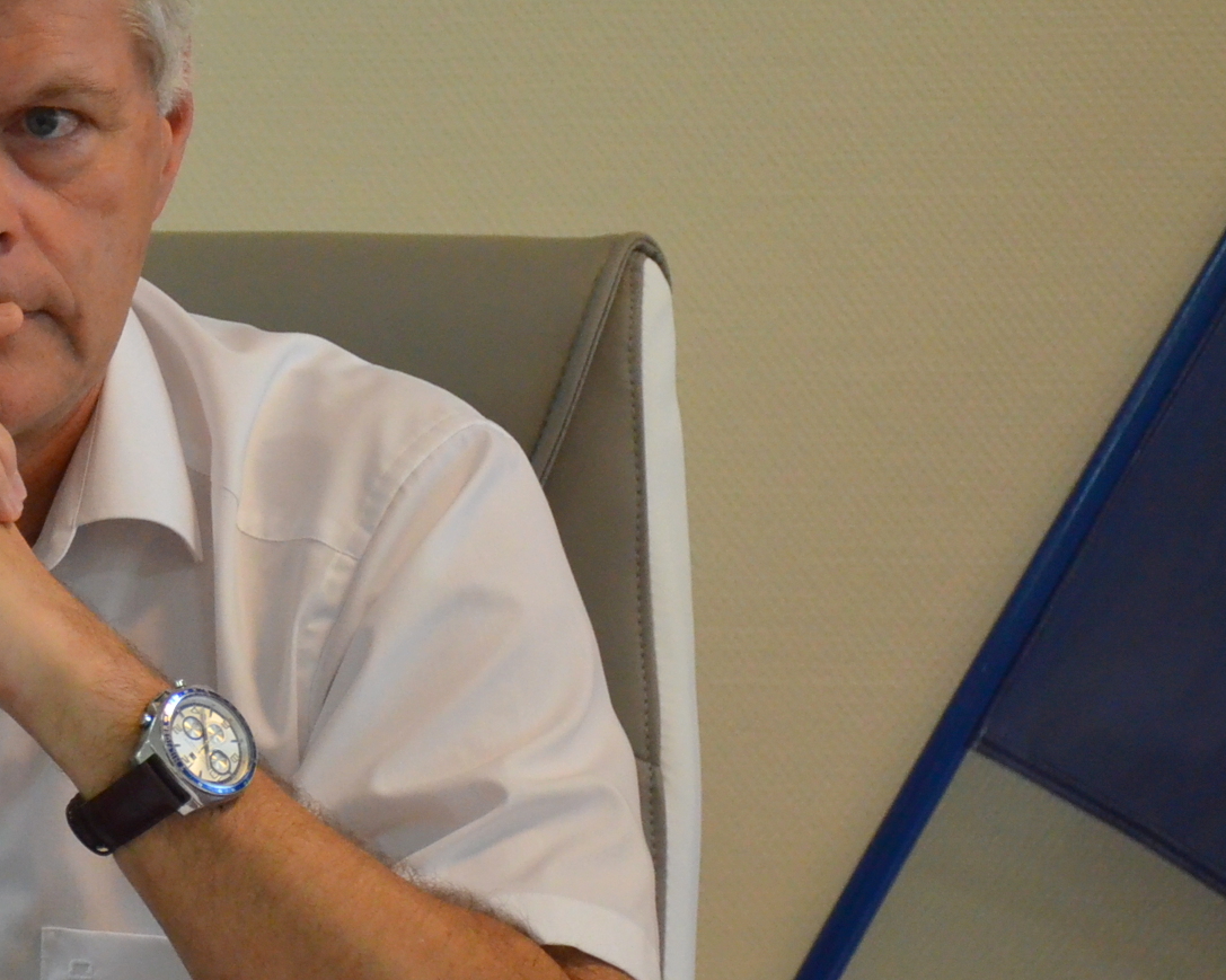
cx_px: 81
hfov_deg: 8.6
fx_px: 8089
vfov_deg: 6.9
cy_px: 559
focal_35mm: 223
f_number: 5
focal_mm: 70
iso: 2500
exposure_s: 1/125
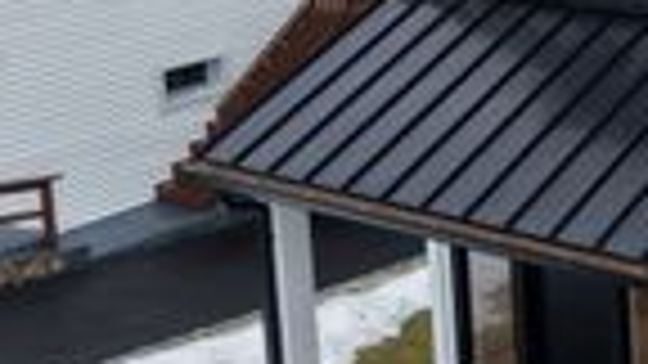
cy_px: -106
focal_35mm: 91
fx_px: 1564
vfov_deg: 12.9
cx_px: 1089
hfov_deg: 19.1
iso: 250
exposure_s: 1/1000
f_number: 1.8
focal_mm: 8.67
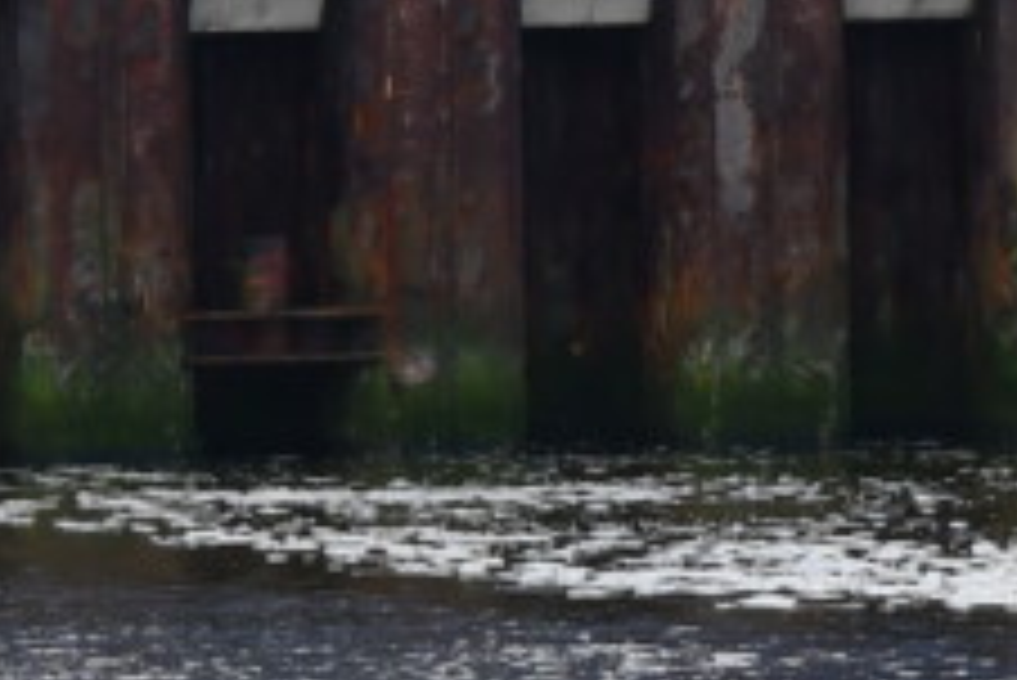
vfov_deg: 0.8
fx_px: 50428
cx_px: -45
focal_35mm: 1784
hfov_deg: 1.2
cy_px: -1218
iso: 220
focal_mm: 210
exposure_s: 1/500
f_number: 5.6
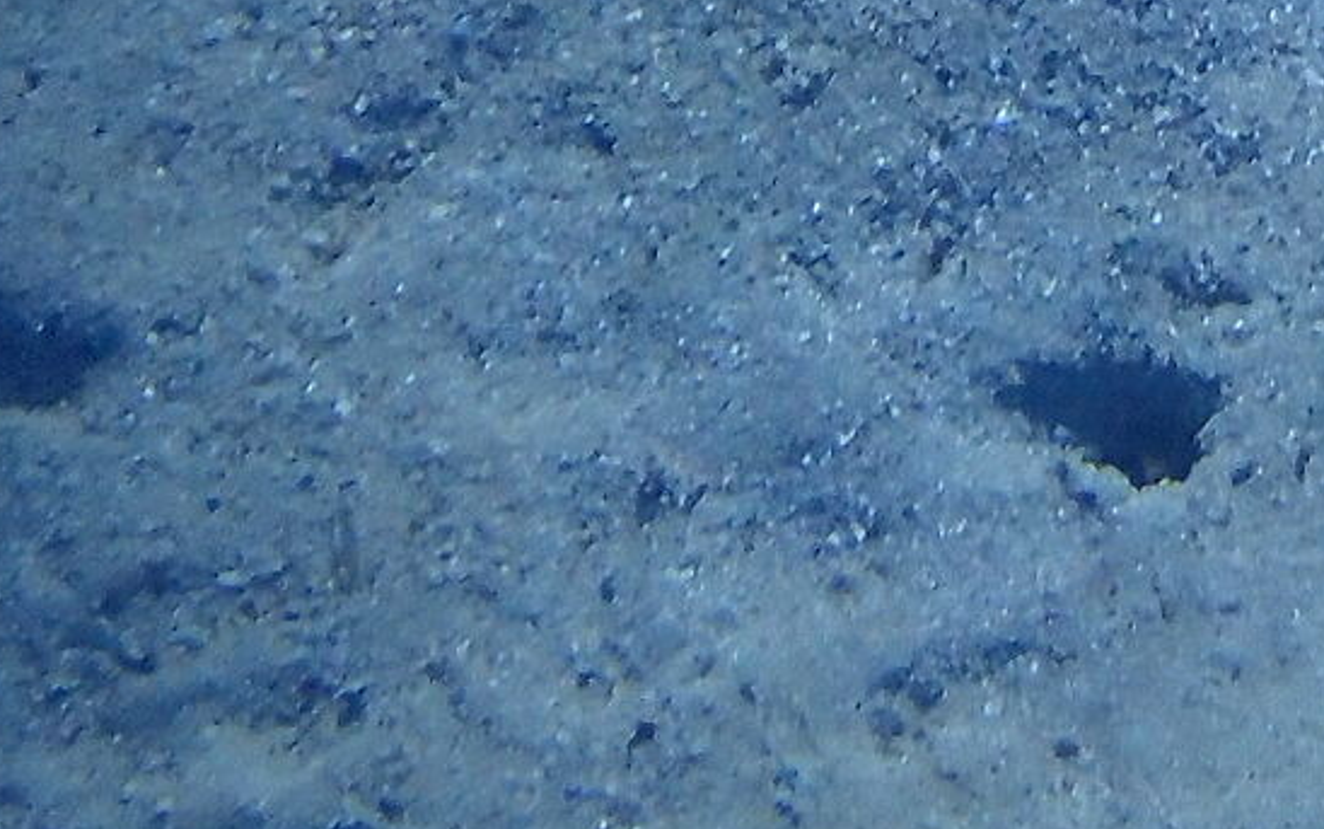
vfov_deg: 2.8
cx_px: 1355
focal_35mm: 464
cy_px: -1121
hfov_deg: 4.5
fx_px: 16750
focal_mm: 18
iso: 200
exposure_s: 1/160
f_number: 4.9
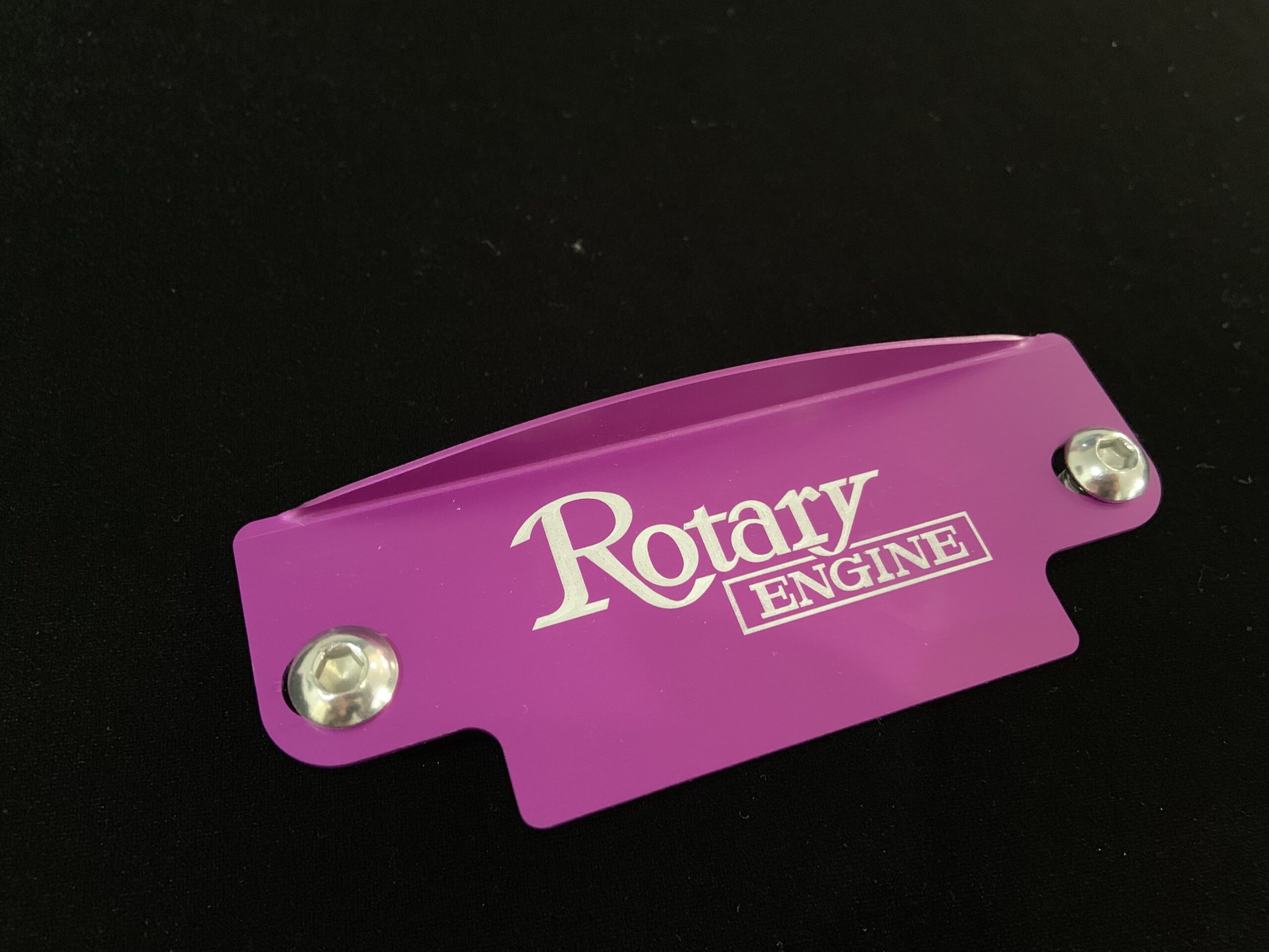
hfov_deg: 67.3
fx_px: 953
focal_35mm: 26
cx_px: 634
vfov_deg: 53.1
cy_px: 476
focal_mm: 4.25
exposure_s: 1/25
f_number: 1.8
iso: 640
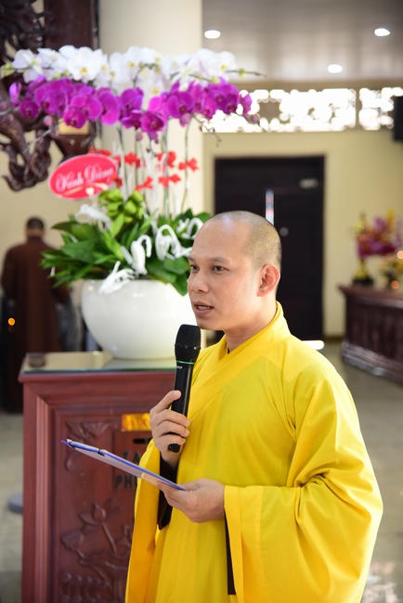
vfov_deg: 24.8
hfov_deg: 16.7
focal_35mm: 82
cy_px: 302
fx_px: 1375
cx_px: 202
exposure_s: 1/60
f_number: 4
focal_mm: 82
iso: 1600
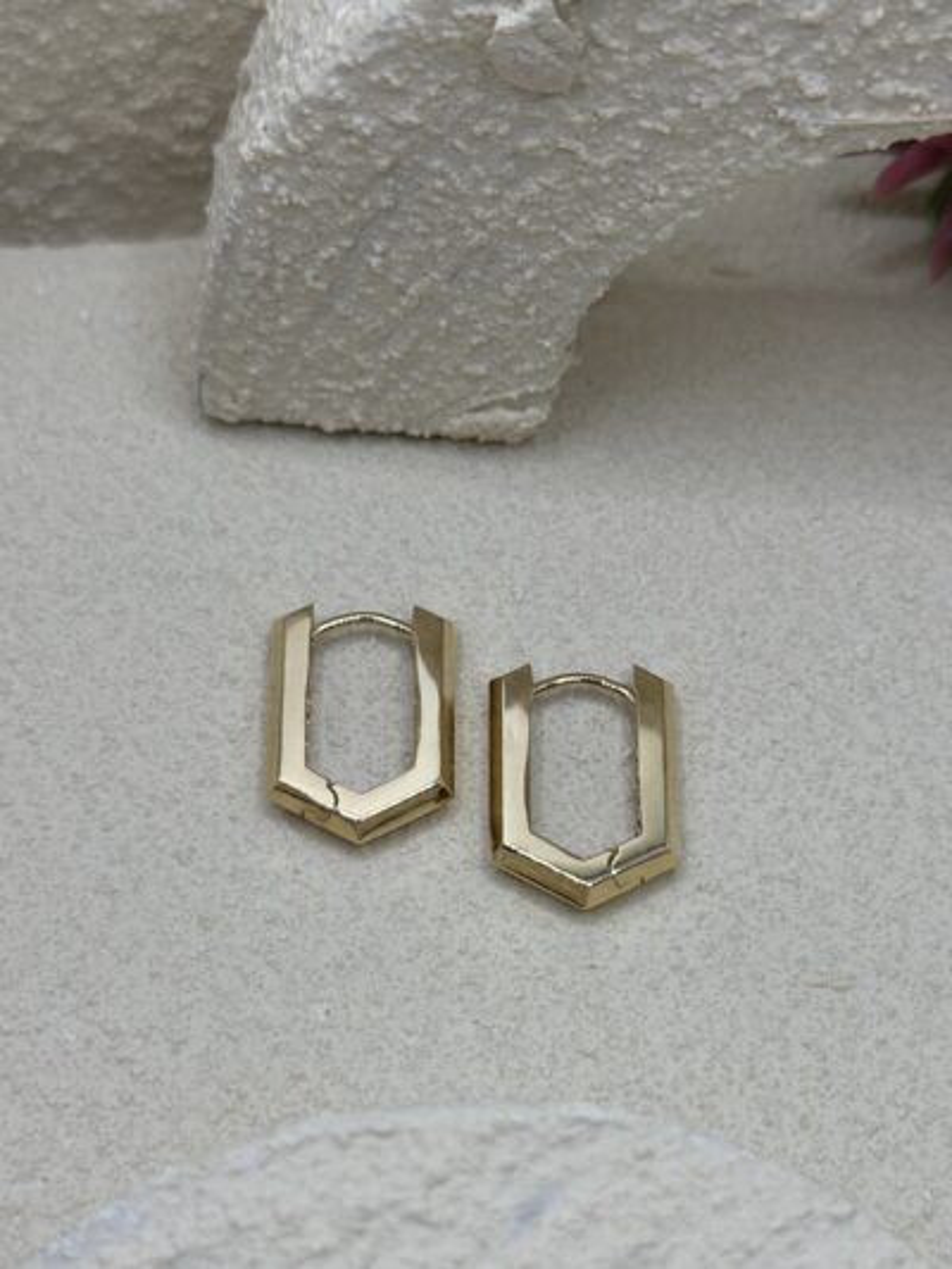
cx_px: 476
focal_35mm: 48
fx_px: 1759
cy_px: 634
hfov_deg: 30.3
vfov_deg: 39.6
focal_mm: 6.86
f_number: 1.78
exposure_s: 1/1227
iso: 80
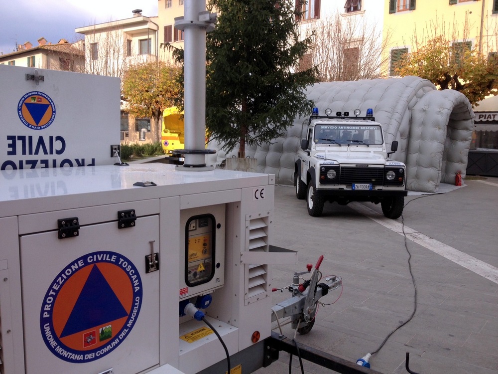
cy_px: 187
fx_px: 504
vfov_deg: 40.7
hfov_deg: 52.6
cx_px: 249
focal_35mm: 35
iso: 50
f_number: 2.4
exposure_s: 1/756
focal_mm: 4.28
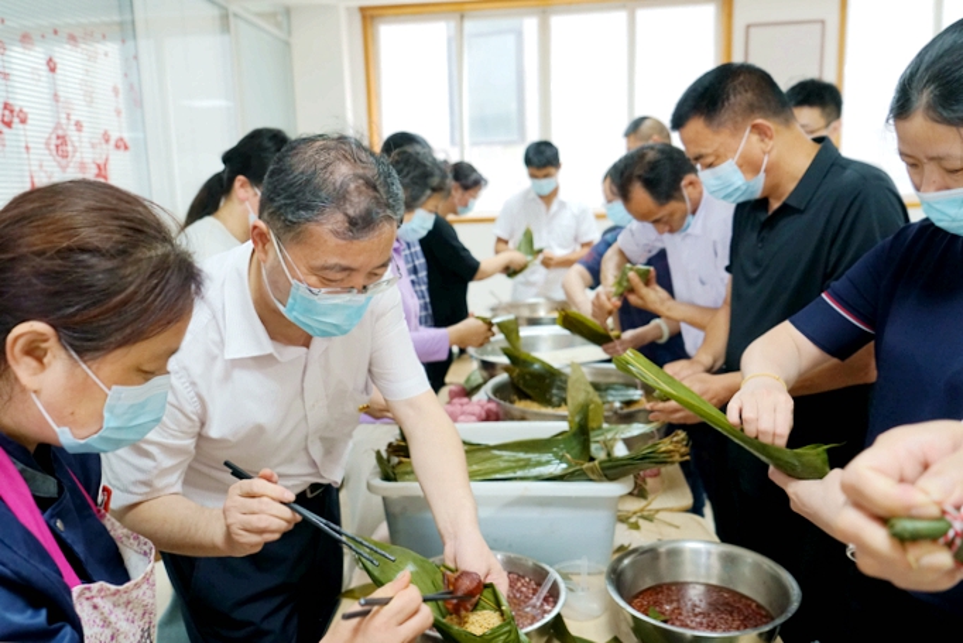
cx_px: 482
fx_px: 722
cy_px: 322
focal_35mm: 27
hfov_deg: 67.4
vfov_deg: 47.9
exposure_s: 1/160
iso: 1600
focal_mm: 27
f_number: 4
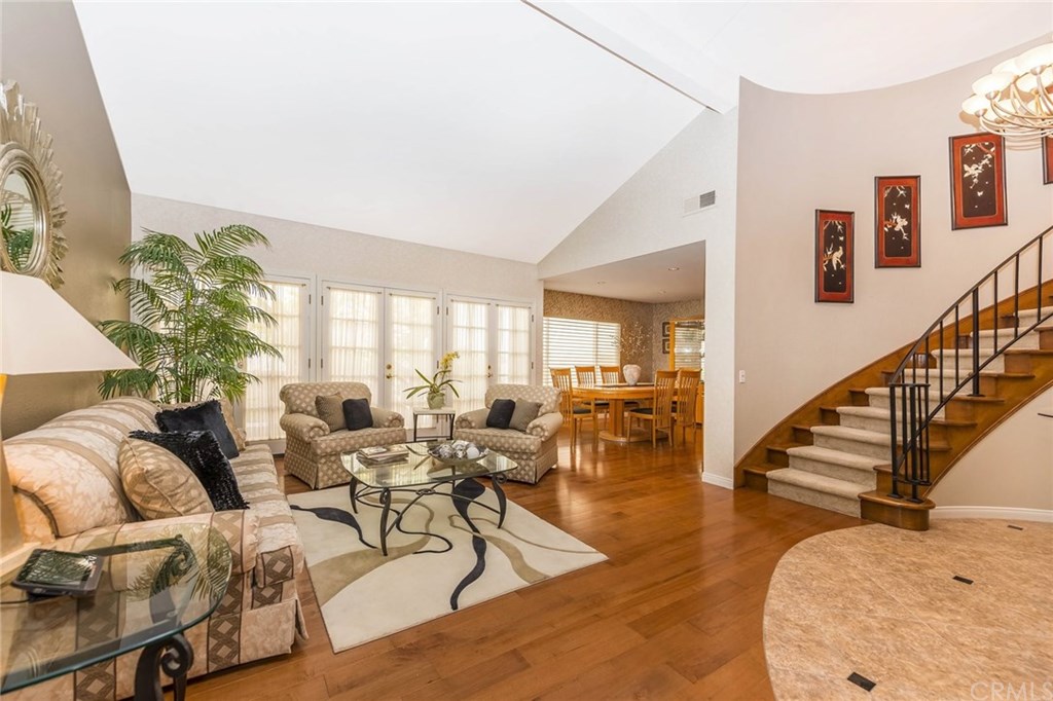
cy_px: 350
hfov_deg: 104.3
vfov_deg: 81.2
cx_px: 526
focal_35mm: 14
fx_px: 409
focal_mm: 14
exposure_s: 1/60
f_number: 5
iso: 200
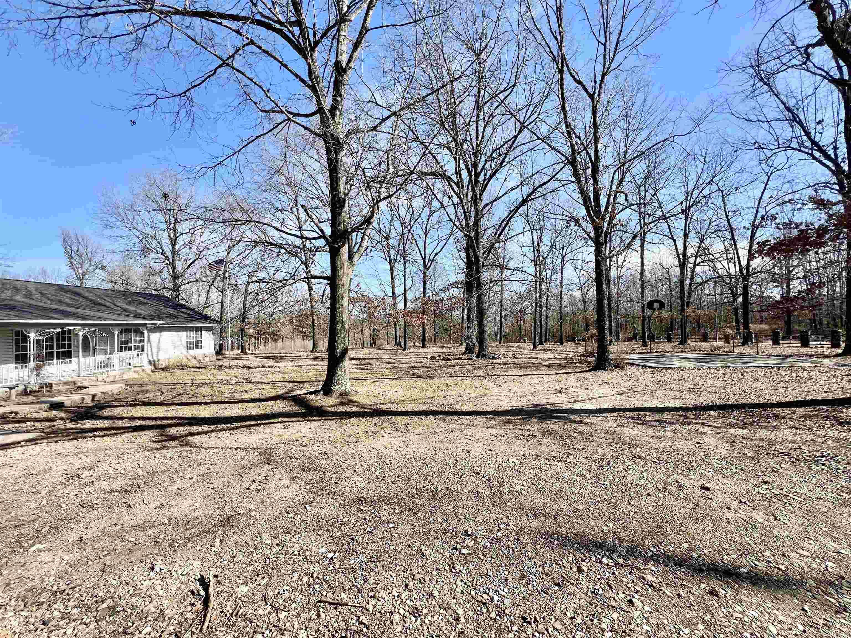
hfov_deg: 106.2
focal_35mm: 13
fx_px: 320
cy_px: 319
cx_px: 426
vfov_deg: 89.9
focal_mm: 1.57
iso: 32
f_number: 1.8
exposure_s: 1/889
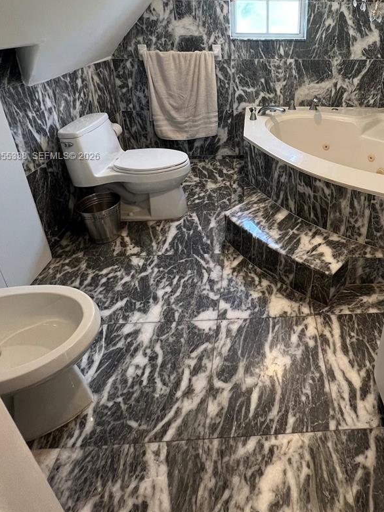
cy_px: 157
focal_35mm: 20
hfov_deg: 63.3
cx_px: 273
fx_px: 296
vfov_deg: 78.1
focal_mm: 1.57
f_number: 1.8
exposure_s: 1/120
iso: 160
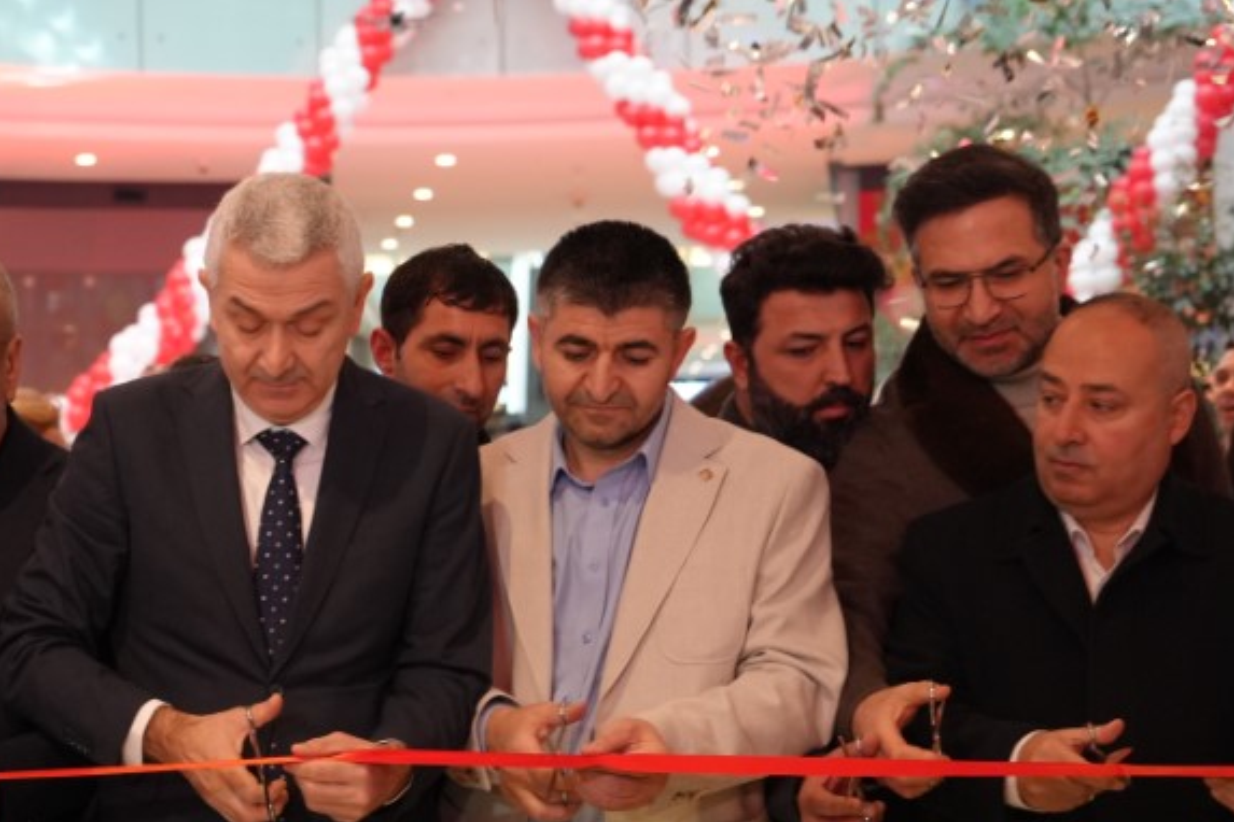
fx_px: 2673
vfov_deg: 17.4
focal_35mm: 78
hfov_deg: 25.6
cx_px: 269
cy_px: 571
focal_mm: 43
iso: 3200
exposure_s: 1/160
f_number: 4
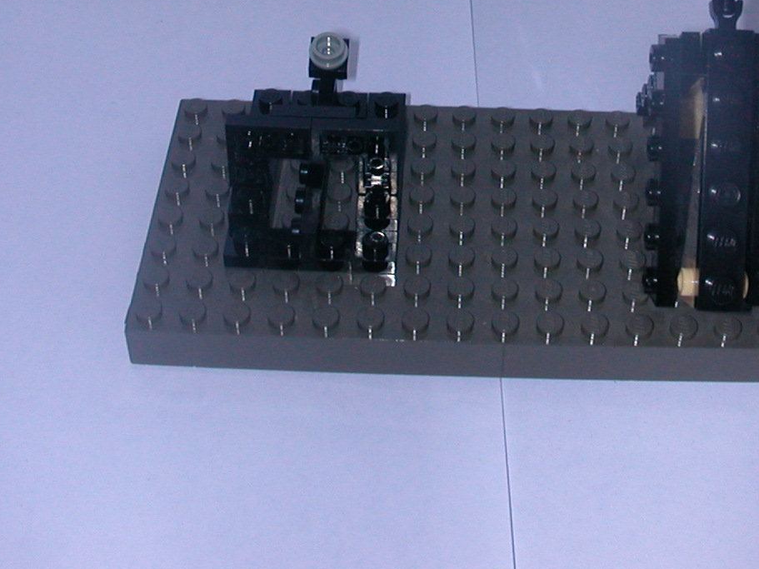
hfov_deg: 29.7
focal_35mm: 65
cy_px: 87
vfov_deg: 22.2
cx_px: 480
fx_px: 1425
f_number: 4.5
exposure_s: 1/59.9
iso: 100
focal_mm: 5.6
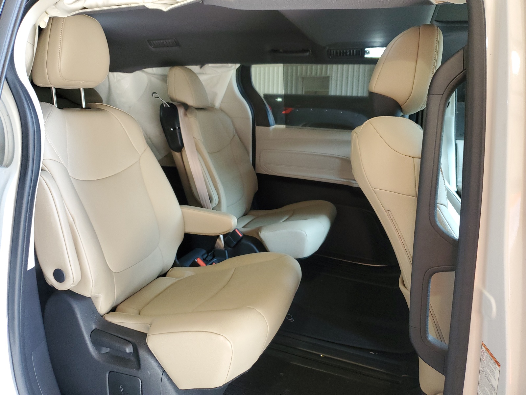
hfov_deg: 67.3
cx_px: 263
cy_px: 198
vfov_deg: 53.1
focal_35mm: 26
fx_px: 395
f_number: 1.5
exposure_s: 1/60.2
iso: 152
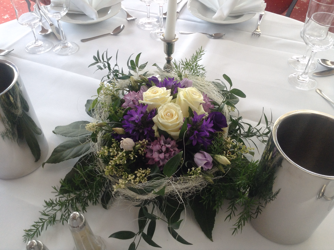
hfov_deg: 55.4
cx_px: 167
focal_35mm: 33
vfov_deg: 42.8
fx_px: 318
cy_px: 125
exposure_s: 1/120
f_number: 2.4
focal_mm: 3.3
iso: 50
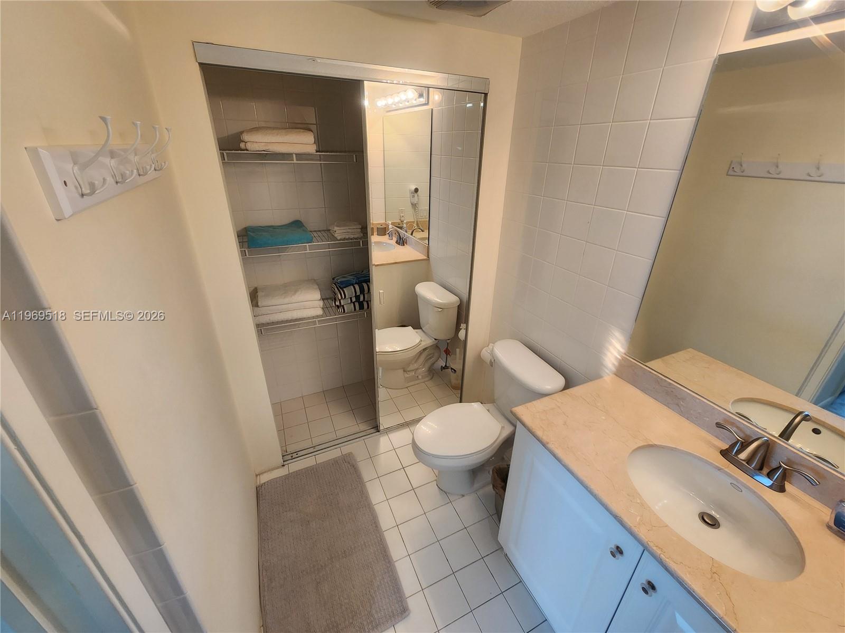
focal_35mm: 13
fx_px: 317
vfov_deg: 89.9
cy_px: 316
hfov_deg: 106.2
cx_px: 422
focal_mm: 2.2
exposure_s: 1/60
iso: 250
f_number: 2.2
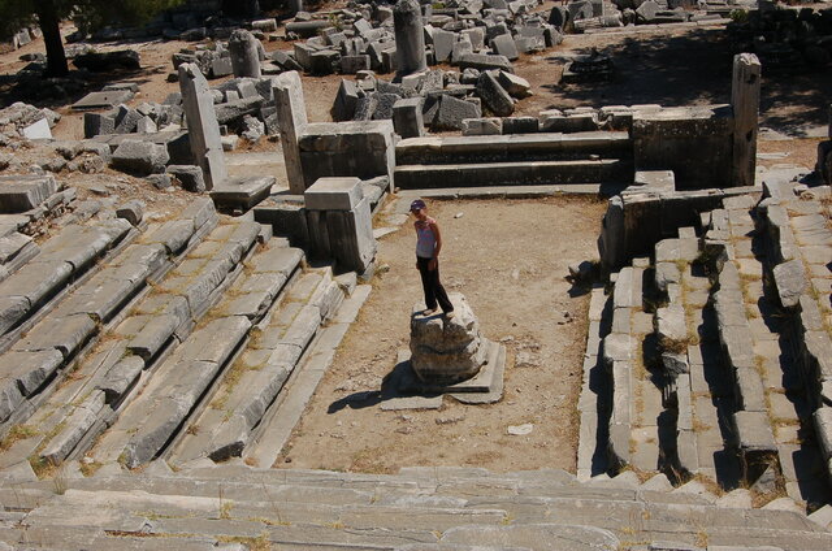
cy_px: 276
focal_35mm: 42
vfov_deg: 31.8
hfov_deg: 46.5
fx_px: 969
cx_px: 416
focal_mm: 28
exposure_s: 1/500
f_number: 11
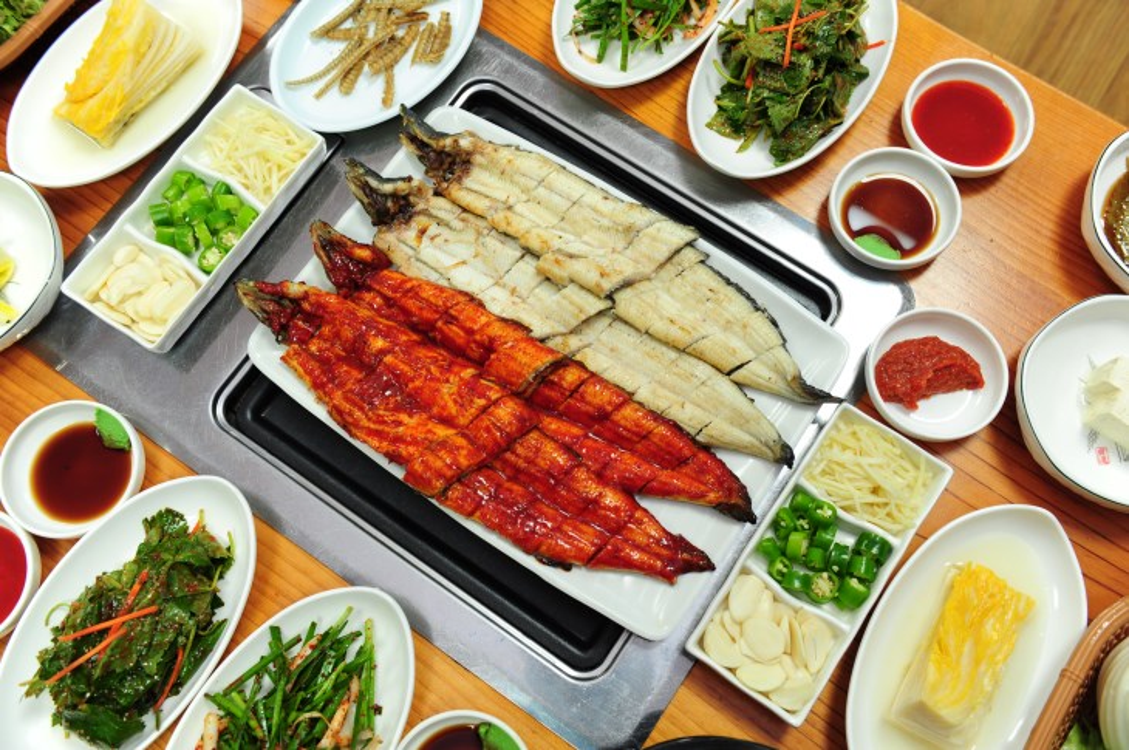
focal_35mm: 32
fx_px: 1002
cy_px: 375
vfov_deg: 41.0
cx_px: 564
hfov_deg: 58.8
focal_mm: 32
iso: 400
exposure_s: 1/30
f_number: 4.5
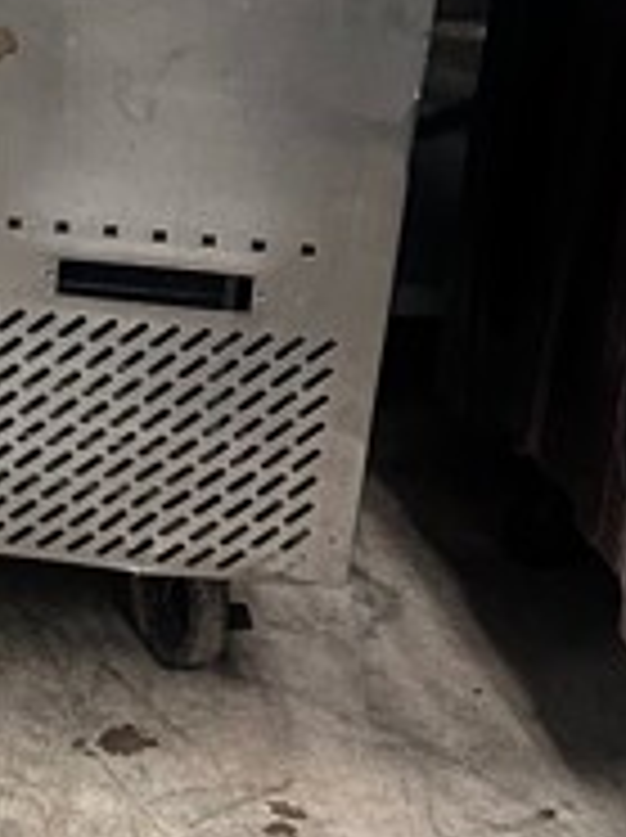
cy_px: -16
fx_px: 2538
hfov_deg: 12.8
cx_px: -509
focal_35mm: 105
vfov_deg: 18.2
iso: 320
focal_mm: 6.86
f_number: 1.78
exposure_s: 1/60
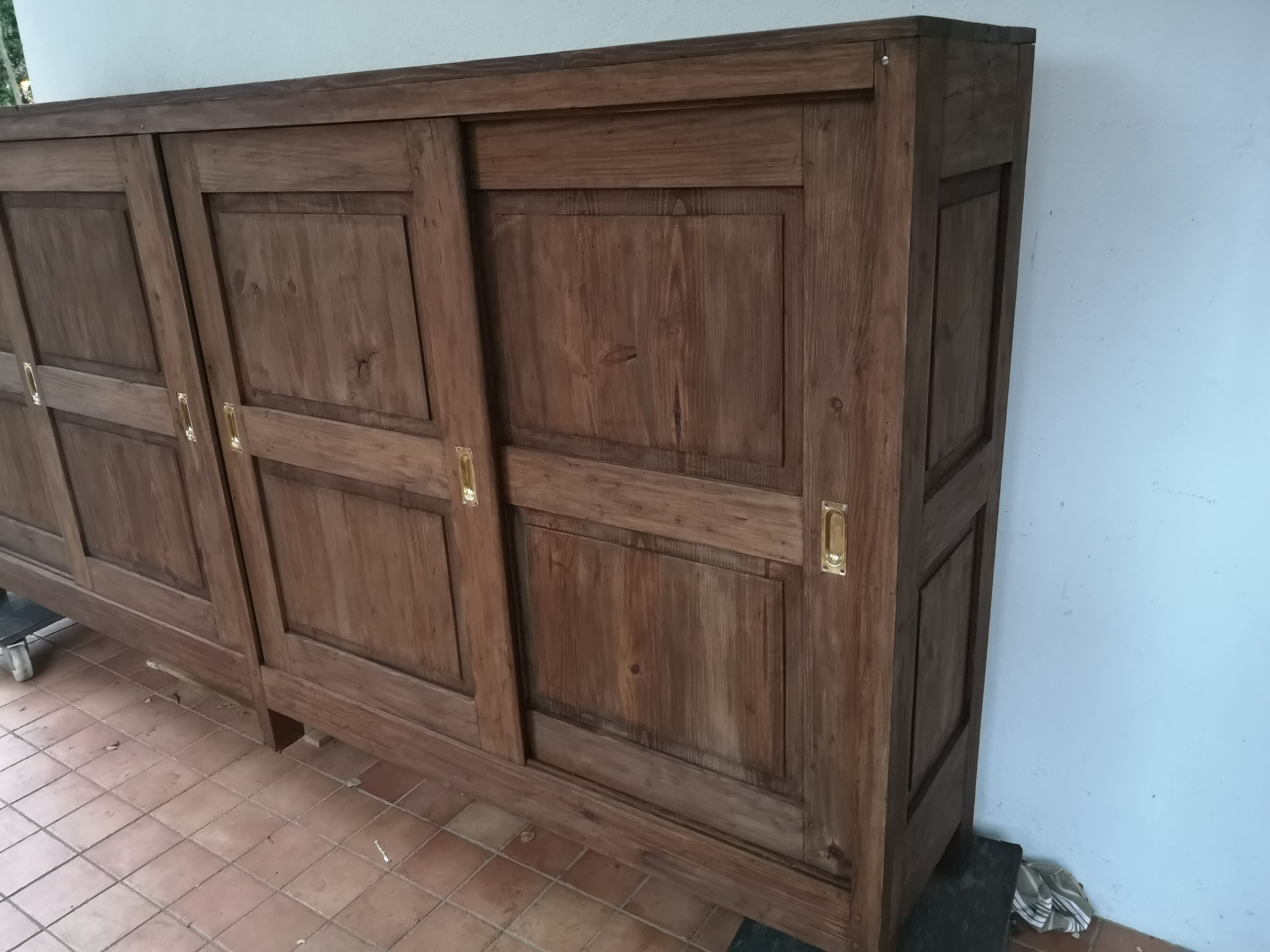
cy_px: 476
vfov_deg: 51.4
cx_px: 635
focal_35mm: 27
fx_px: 991
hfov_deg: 65.3
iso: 1250
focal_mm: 5.58
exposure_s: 1/18
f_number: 1.8
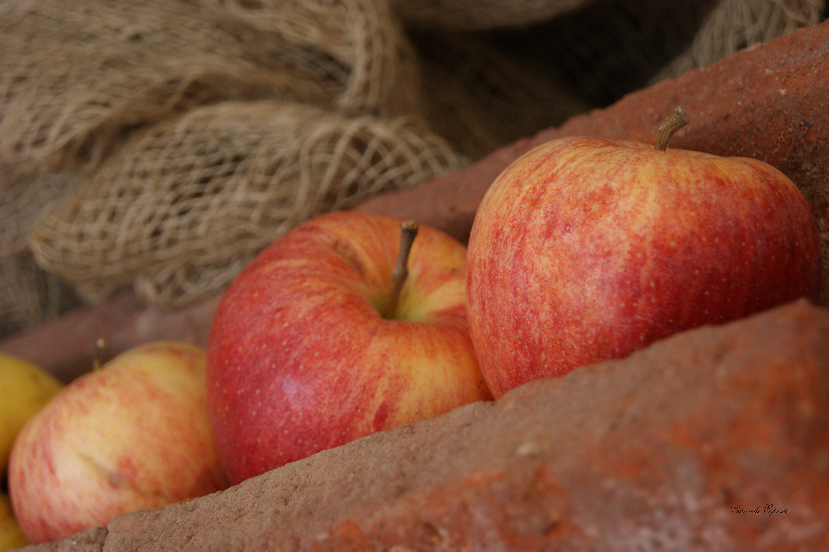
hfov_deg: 24.6
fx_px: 1899
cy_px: 276
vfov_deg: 16.5
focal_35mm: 82
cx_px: 414
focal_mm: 55
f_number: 5.6
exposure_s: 1/80
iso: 400
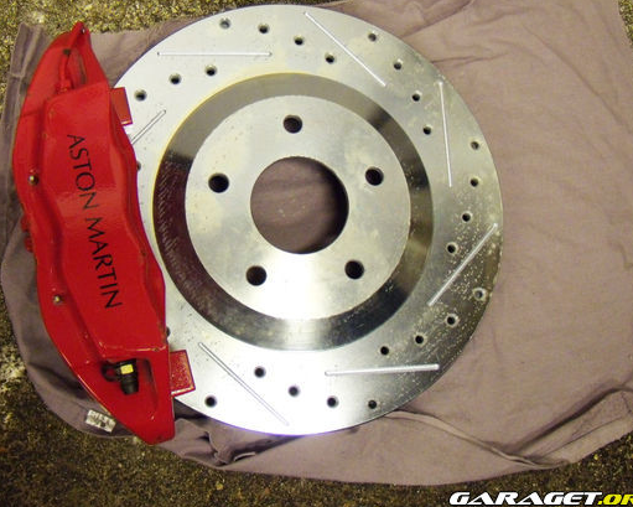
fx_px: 824
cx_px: 265
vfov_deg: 34.1
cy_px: 213
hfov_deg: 41.9
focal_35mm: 44
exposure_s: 1/50
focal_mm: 6.4
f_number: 3.6
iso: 400
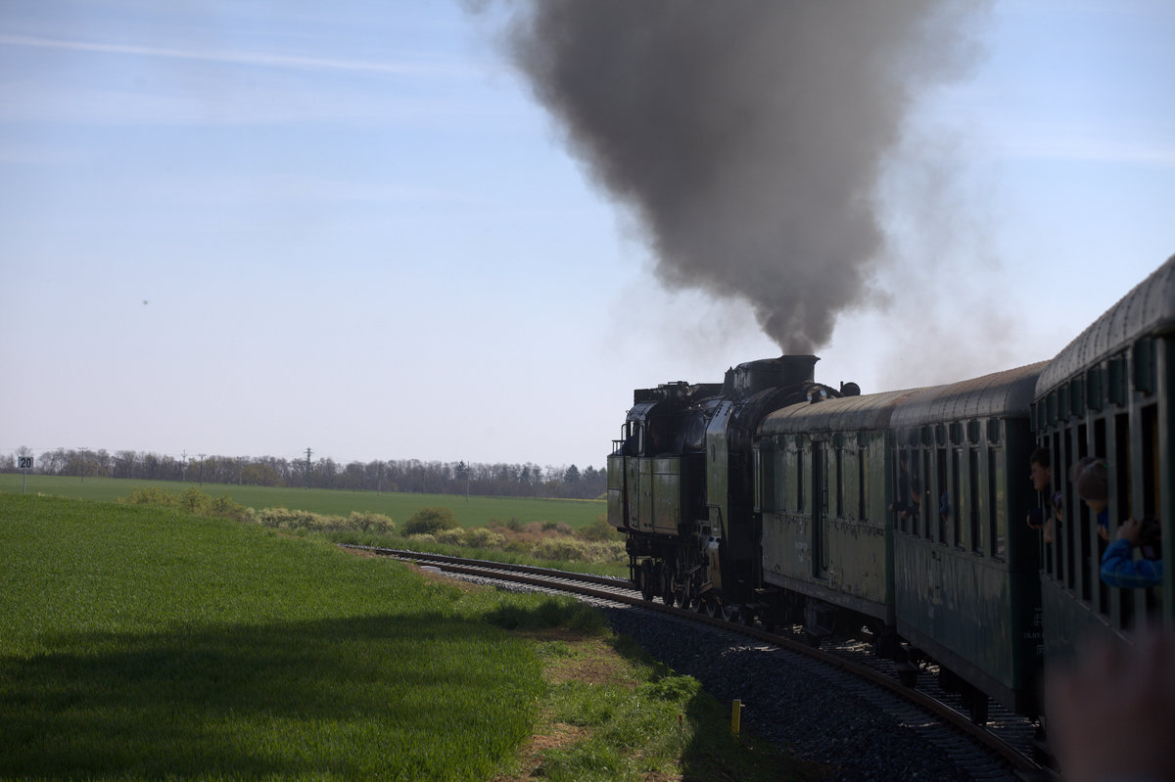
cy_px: 391
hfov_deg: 20.2
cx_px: 588
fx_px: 3295
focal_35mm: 101
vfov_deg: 13.5
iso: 100
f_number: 5.6
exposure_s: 1/500
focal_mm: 104
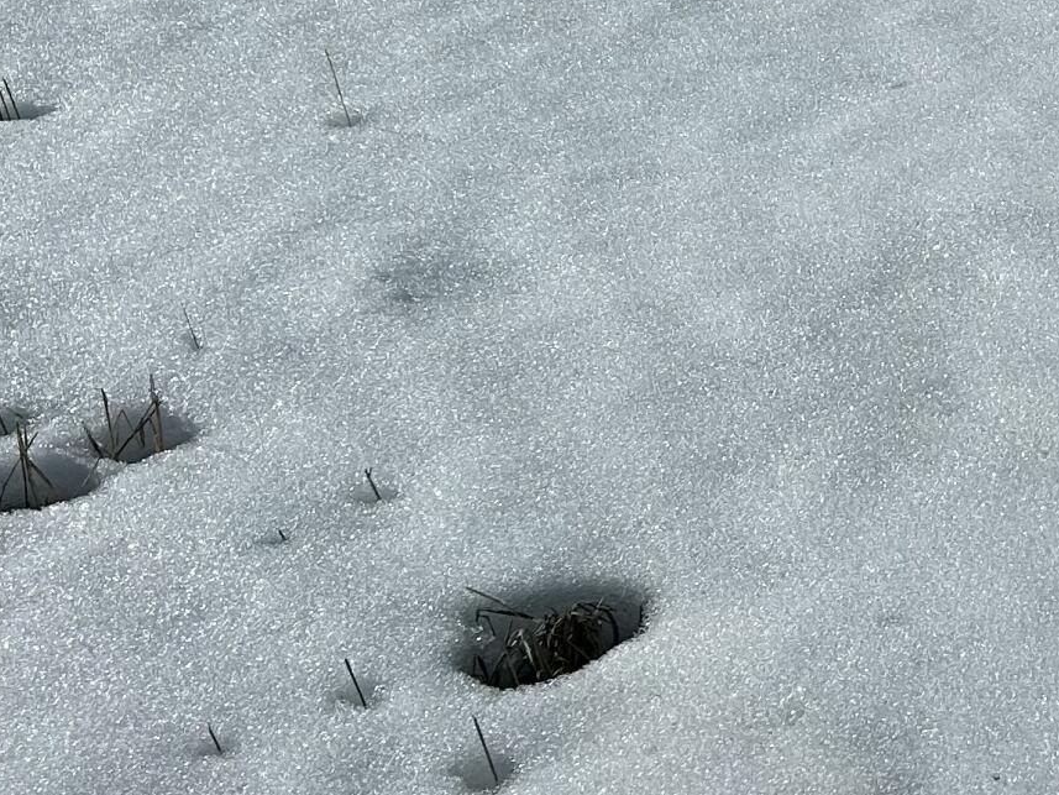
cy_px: 28
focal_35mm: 91
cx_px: 1348
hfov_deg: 19.9
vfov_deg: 16.0
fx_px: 2784
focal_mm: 5.7
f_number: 1.5
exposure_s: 1/16393
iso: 40
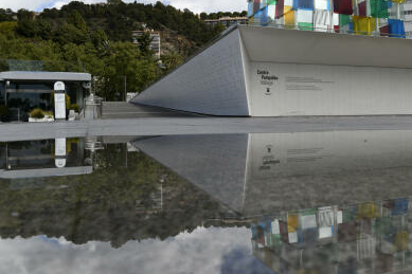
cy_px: 115
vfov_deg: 35.8
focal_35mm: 37
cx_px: 309
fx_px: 423
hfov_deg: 49.8
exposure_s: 1/320
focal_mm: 24
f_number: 11
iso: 100
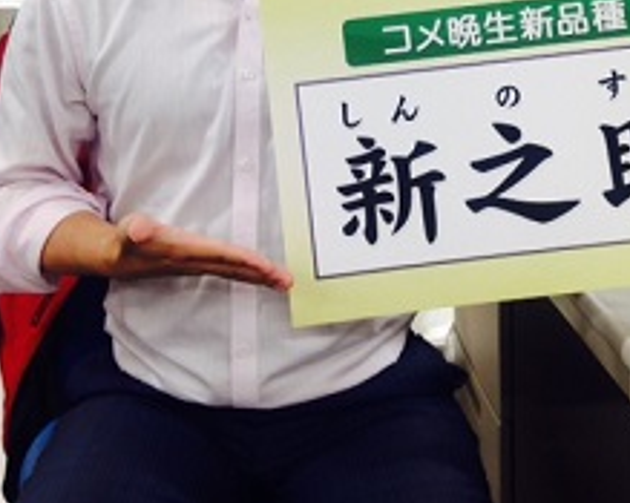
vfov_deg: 25.4
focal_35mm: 57
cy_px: 3
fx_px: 1062
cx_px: 370
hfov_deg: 33.0
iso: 50
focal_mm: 4.12
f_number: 2.4
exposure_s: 1/30
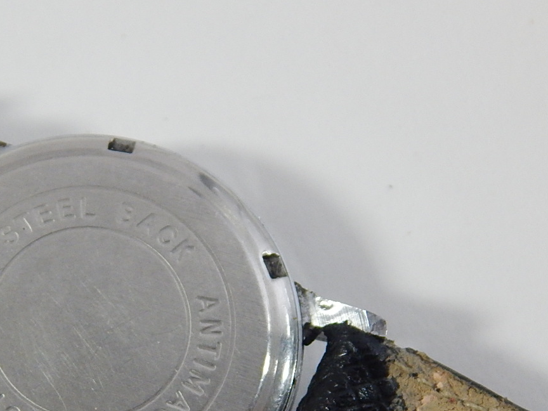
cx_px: 95
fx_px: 1583
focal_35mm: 100
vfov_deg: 14.7
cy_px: 363
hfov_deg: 19.4
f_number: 3.8
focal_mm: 9.7
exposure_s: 1/30
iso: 400
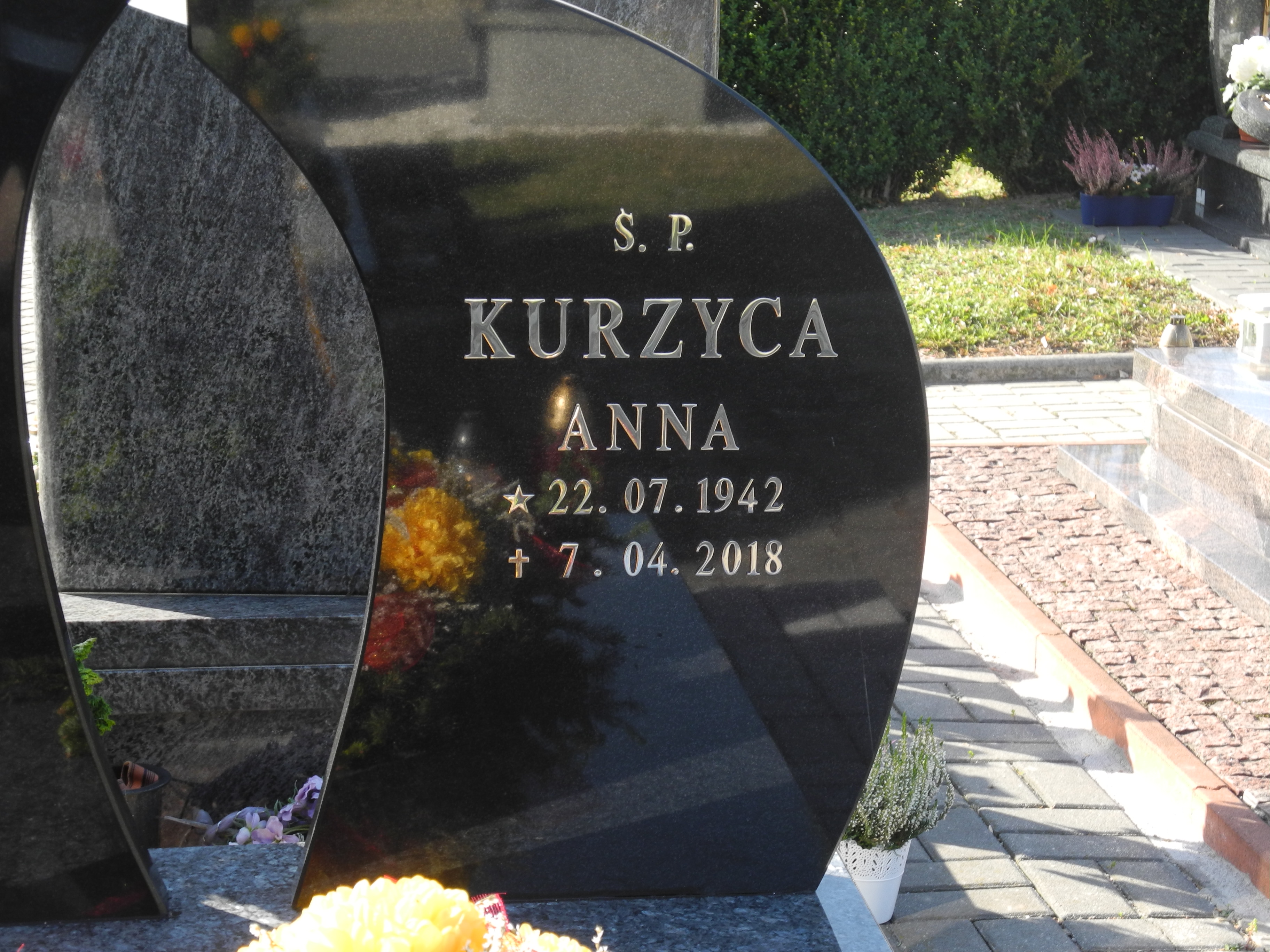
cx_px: 635
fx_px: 3119
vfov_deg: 17.4
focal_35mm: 85
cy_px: 476
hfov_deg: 23.0
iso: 100
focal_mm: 18.1
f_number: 4
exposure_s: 1/160
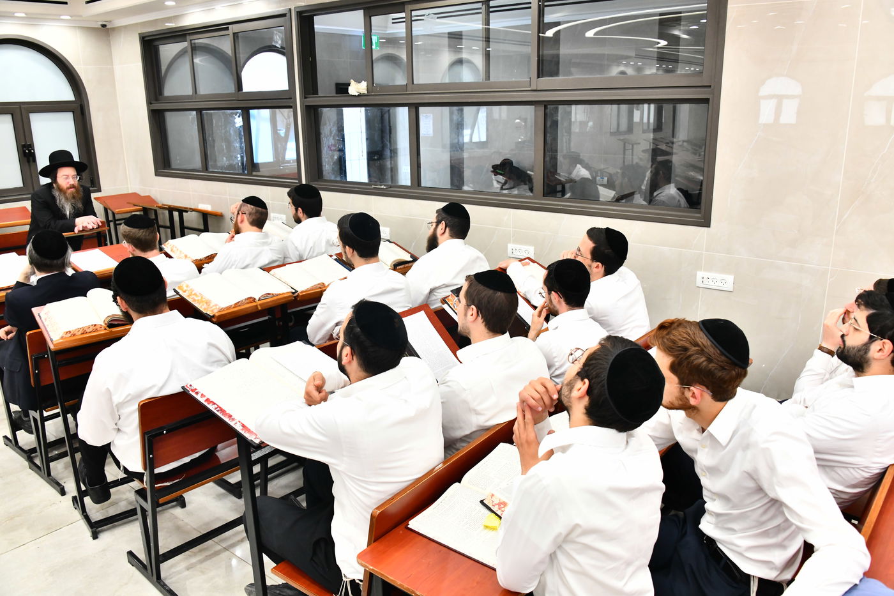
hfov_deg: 65.5
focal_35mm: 28
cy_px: 298
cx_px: 447
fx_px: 695
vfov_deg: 46.4
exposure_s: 1/125
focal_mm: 28
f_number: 5.6
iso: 2000
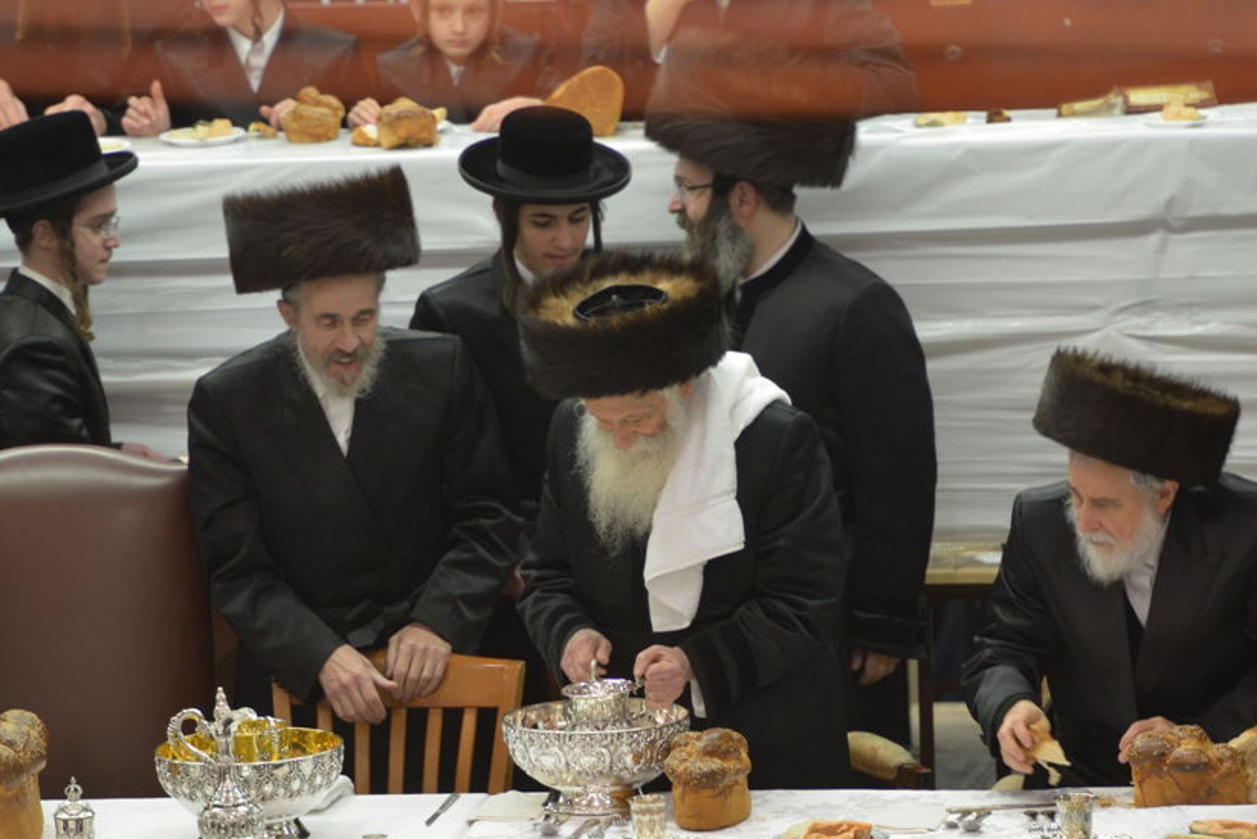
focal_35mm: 485
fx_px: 16936
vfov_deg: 2.8
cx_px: 616
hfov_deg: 4.3
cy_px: 514
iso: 2200
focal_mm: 390
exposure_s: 1/125
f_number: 5.6
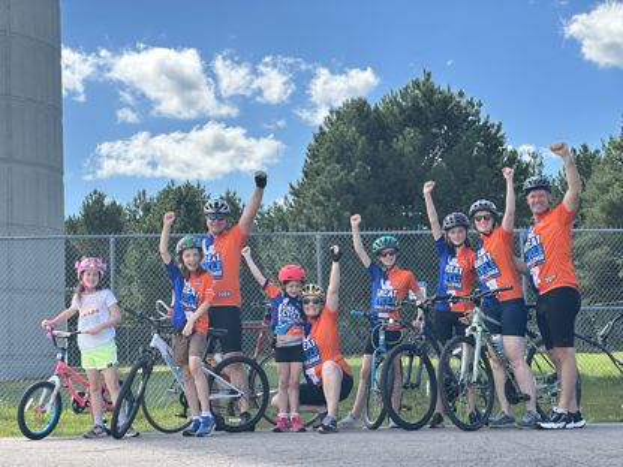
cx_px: 312
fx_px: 1386
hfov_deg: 25.3
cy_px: 234
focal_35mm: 77
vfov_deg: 19.1
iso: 32
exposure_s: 1/598
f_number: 2.8
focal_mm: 9
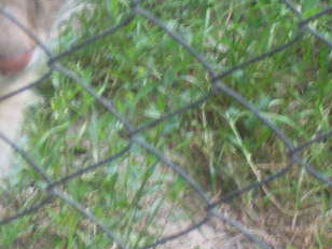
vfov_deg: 3.9
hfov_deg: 5.2
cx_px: -138
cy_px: 44
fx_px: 3635
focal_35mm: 379
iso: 200
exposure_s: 1/15
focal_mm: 18.9
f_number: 5.2
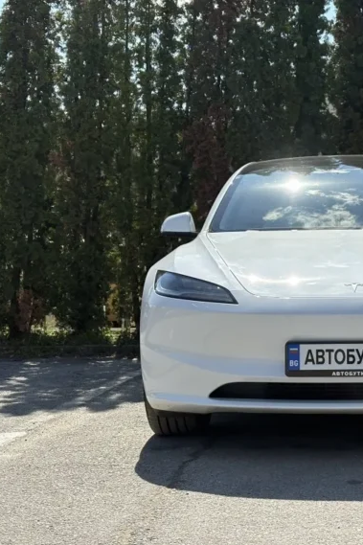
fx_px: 1105
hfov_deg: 18.2
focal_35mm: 73
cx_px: 358
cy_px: 275
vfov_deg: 27.7
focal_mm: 5.96
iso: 40
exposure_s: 1/4329
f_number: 1.6
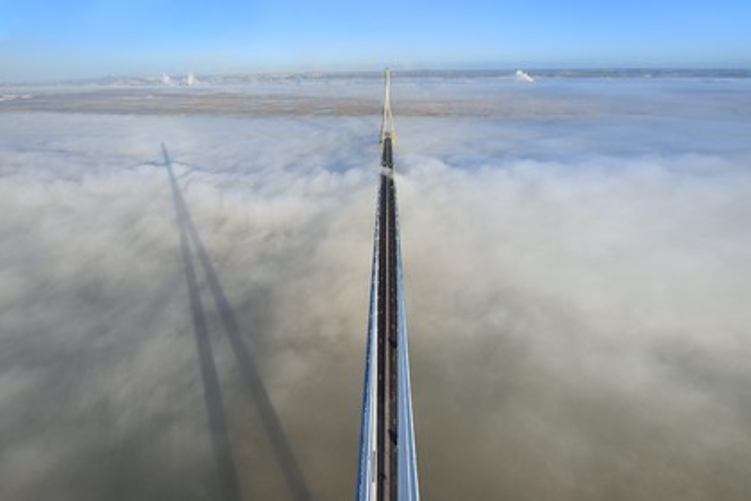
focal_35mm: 16
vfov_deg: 73.7
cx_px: 376
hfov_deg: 96.7
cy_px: 250
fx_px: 334
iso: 200
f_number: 14
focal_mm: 16
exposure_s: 1/160
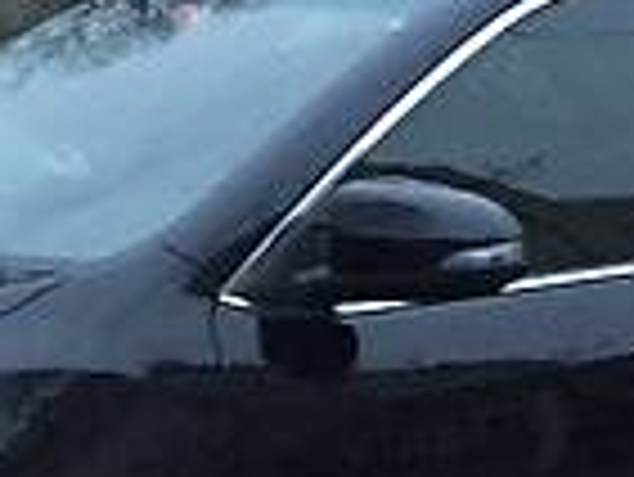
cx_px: 126
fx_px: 3006
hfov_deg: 12.0
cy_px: 594
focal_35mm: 164
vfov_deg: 8.9
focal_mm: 4.2
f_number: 2.2
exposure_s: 1/20
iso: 250
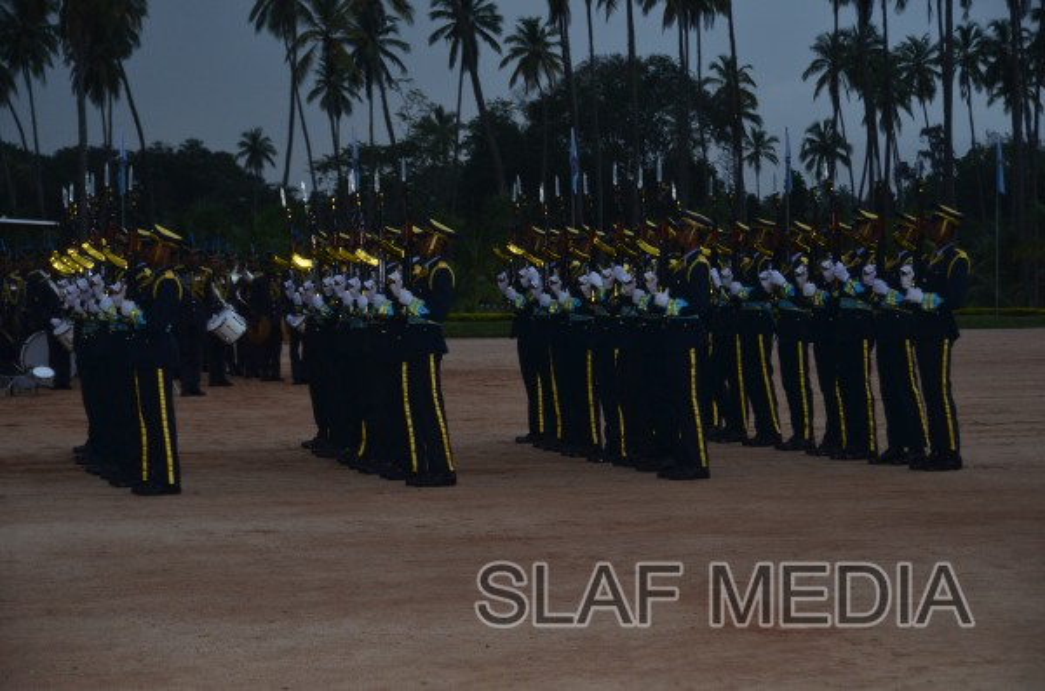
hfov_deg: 21.0
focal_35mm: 98
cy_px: 346
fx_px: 2823
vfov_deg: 14.0
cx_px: 522
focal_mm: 65
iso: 400
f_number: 5
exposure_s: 1/80
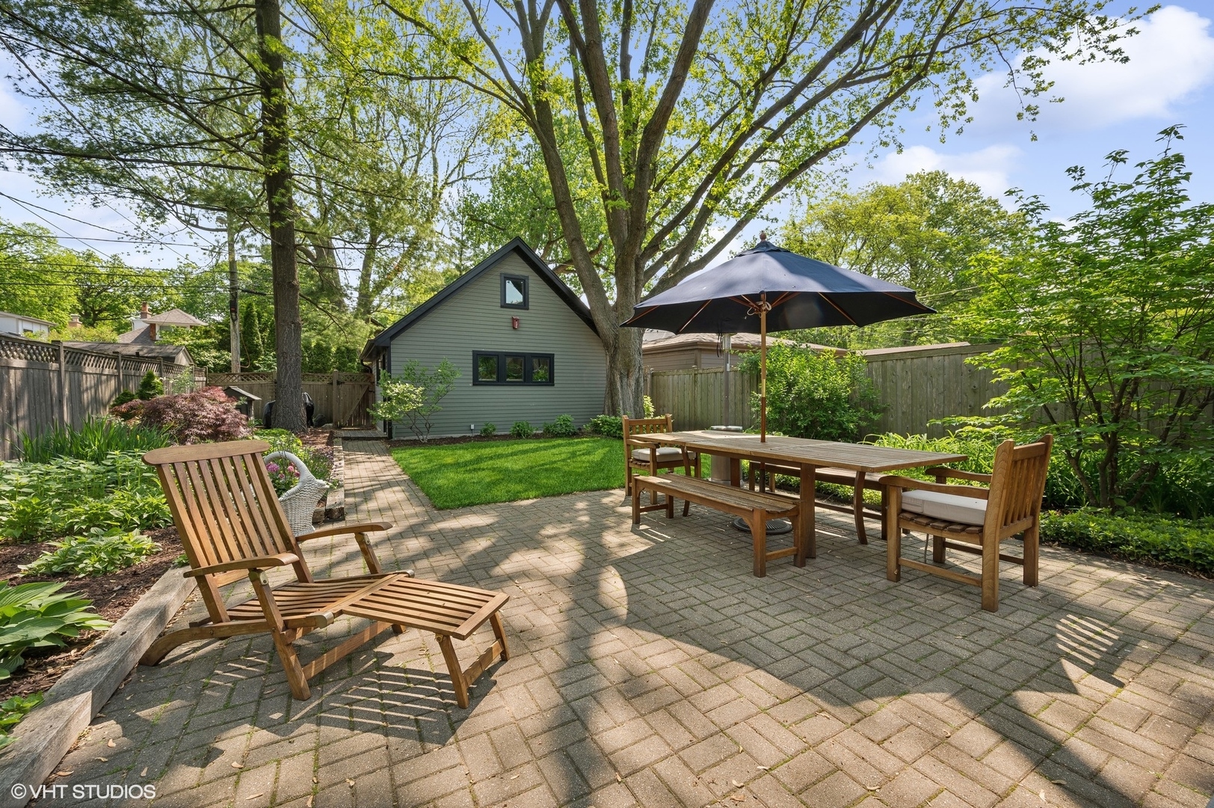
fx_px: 472
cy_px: 404
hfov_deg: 104.3
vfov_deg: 81.1
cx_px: 607
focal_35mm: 14
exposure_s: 1/25
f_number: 11
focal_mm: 14
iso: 100
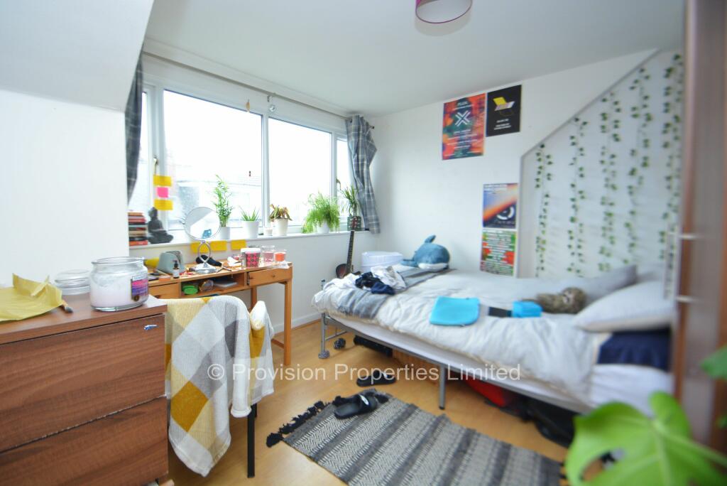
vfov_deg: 77.4
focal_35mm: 15
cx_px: 364
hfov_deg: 100.4
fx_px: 303
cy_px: 243
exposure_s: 1/60
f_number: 4
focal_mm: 10
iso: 560
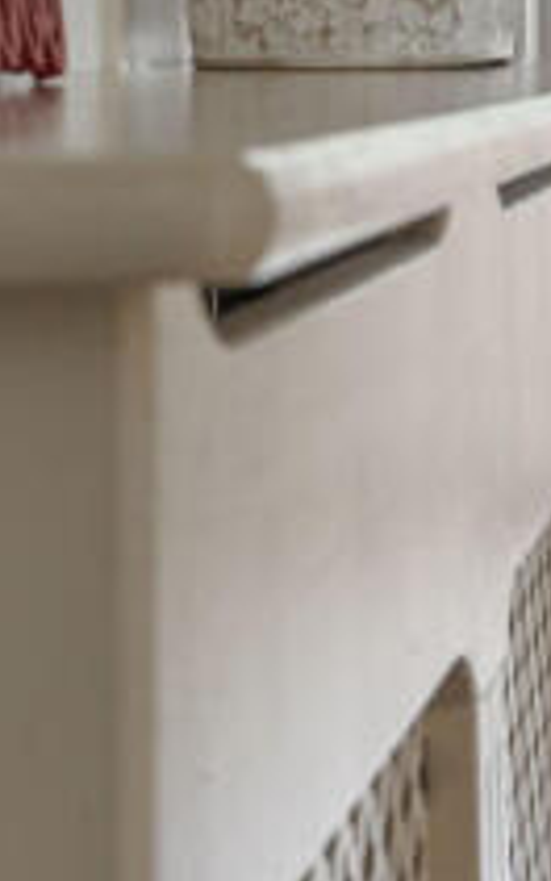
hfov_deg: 7.7
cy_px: -4
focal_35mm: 158
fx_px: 3794
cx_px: 1365
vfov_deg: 13.1
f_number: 13
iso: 400
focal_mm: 50
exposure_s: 1.6
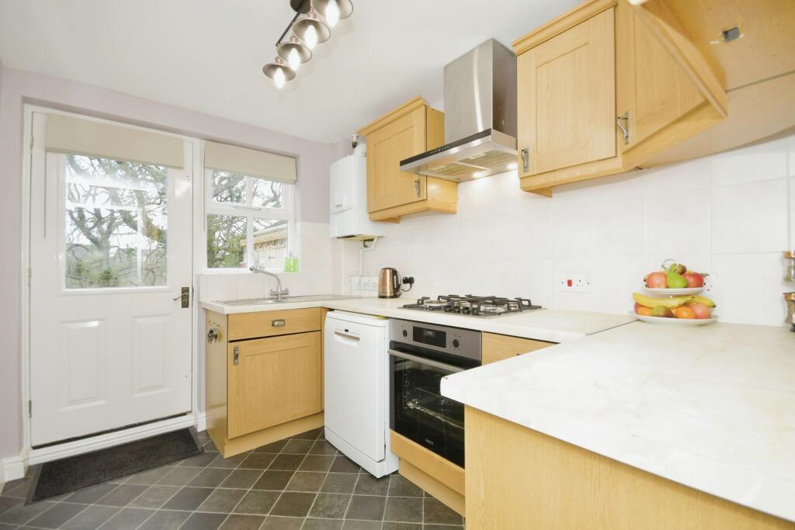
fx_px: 331
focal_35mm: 15
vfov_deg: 77.3
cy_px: 265
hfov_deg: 100.4
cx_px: 398
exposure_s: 1/60
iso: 400
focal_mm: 10
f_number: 8
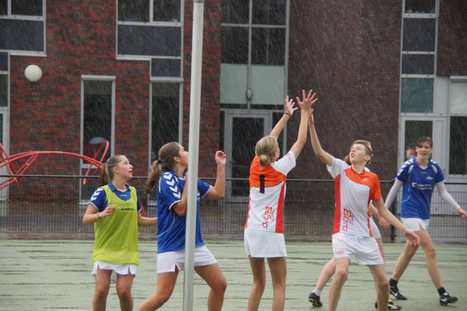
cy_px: 156
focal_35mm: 150
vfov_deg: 9.1
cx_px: 234
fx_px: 1946
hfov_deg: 13.7
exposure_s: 1/200
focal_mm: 100
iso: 500
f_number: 5.6
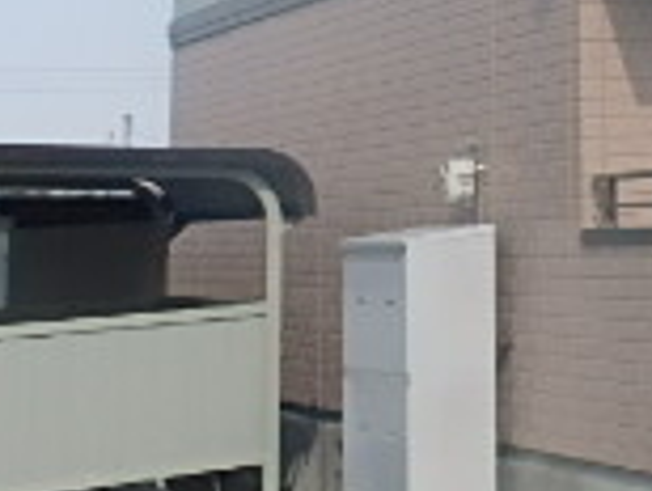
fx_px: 1641
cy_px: -76
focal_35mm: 87
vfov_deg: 16.4
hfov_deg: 18.3
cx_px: 1126
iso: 125
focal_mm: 3.7
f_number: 6
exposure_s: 1/400
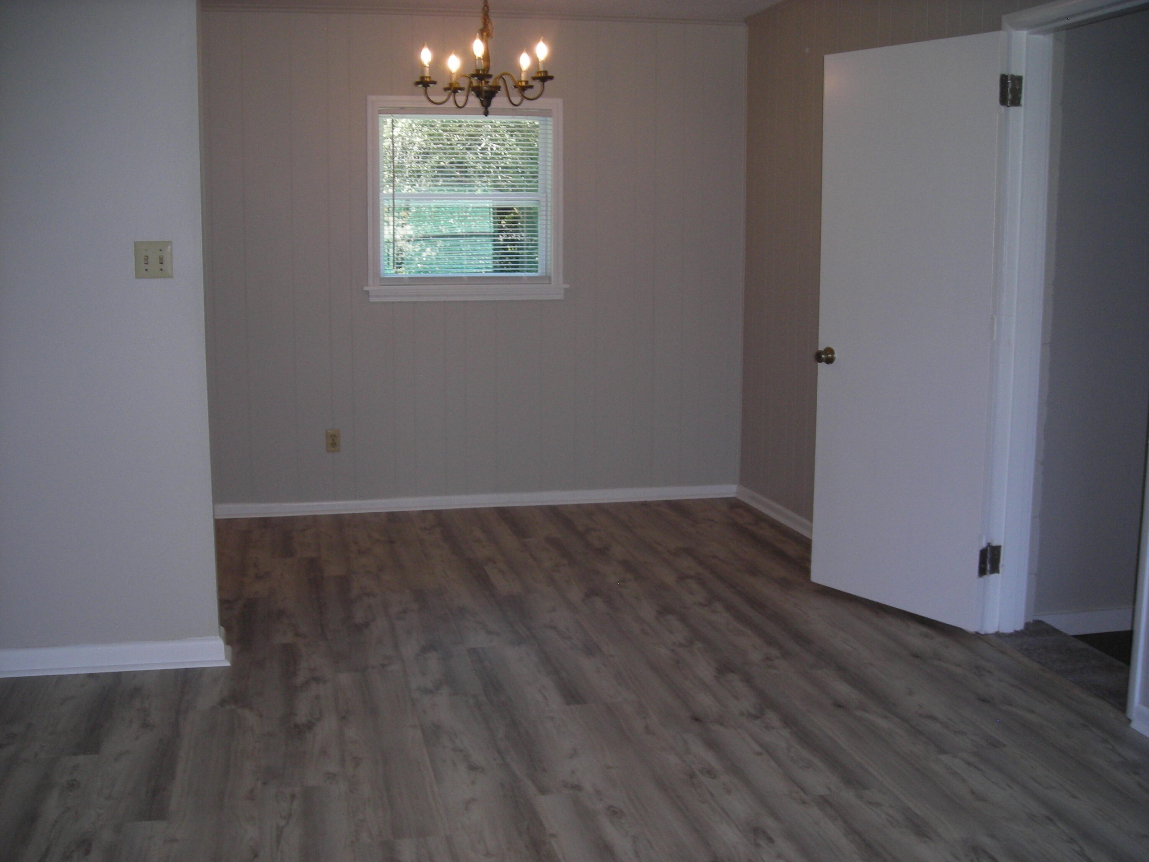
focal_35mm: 38
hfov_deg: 49.0
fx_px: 1261
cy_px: 431
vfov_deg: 37.7
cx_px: 574
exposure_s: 1/60
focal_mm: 6.3
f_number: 3.2
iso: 158
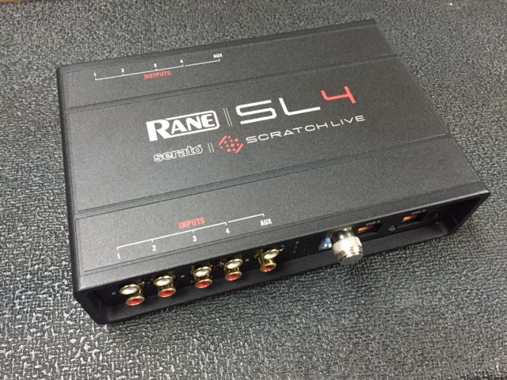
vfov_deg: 48.2
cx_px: 254
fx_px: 425
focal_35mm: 29
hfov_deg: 61.7
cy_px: 190
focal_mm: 4.15
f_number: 2.2
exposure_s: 1/24
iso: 250
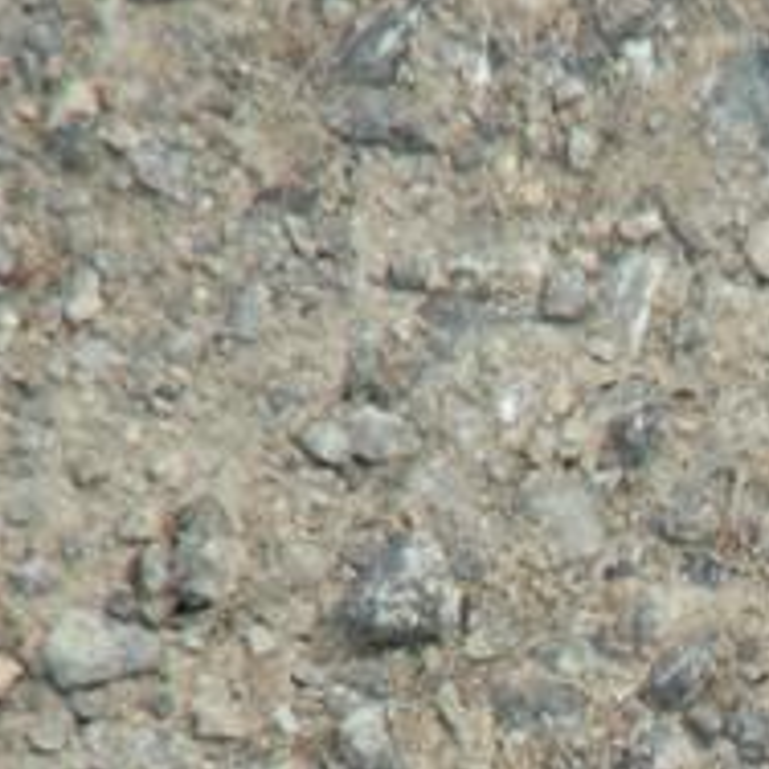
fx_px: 27446
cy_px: 974
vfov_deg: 1.6
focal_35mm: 1092
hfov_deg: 1.6
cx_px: 1043
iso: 50
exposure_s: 1/160
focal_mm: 60.15
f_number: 5.6
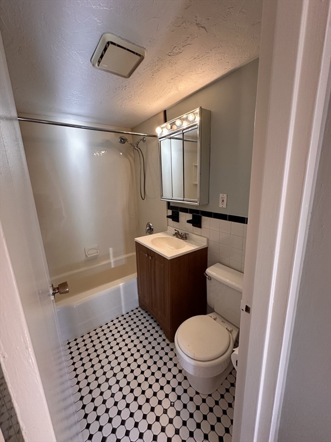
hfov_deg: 85.7
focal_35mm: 14
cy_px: 221
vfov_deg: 102.1
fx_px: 178
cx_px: 166
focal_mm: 2.22
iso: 200
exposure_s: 1/120
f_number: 2.2
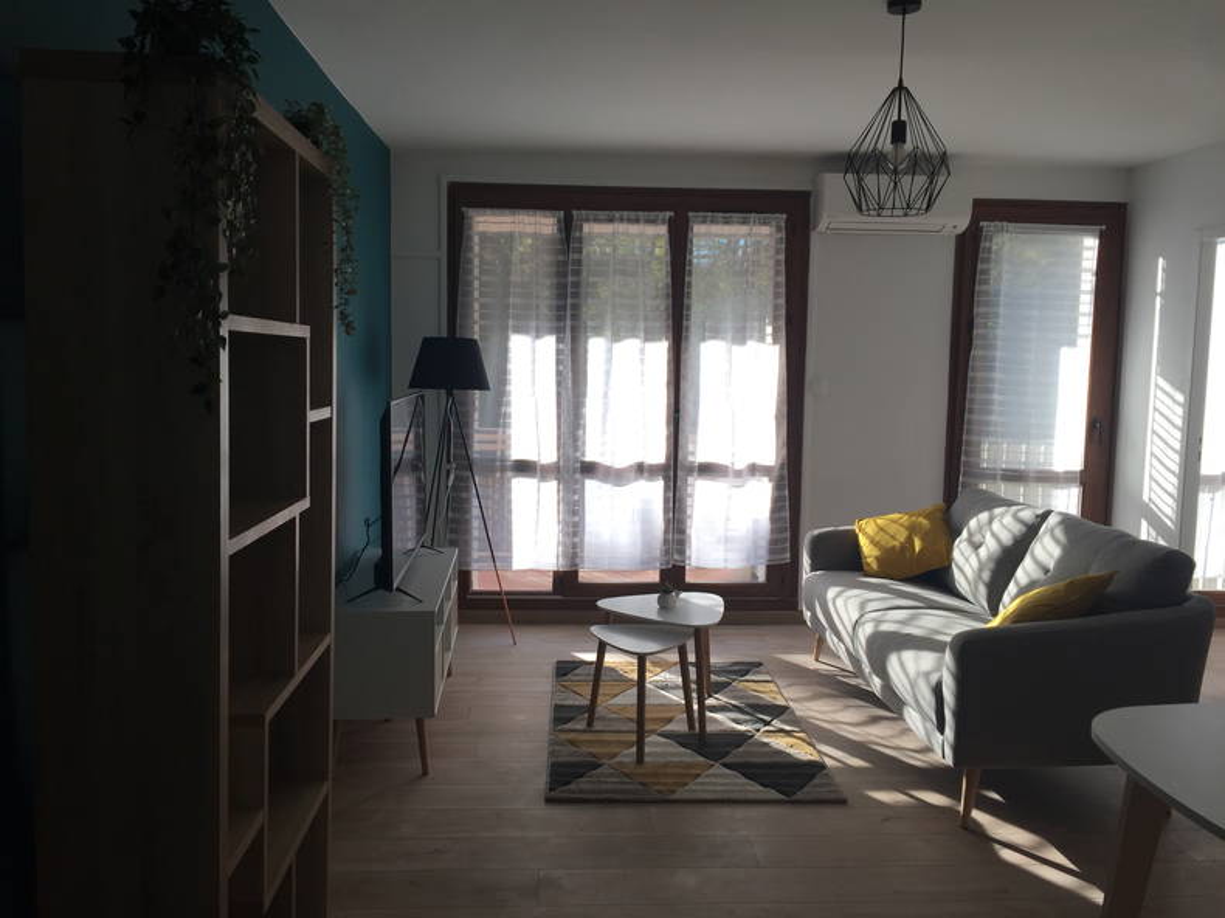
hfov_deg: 61.7
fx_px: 1026
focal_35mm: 29
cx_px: 612
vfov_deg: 48.2
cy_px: 459
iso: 32
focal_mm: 4.15
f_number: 2.2
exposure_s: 1/388
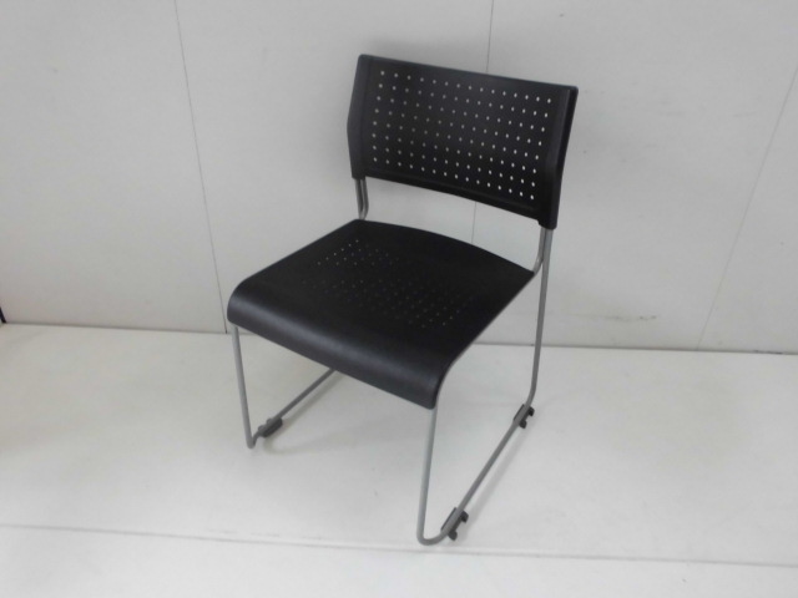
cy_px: 299
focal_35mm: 26
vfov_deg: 53.1
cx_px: 399
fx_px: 599
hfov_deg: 67.3
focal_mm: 4.6
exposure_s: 1/60
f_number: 3.5
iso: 200
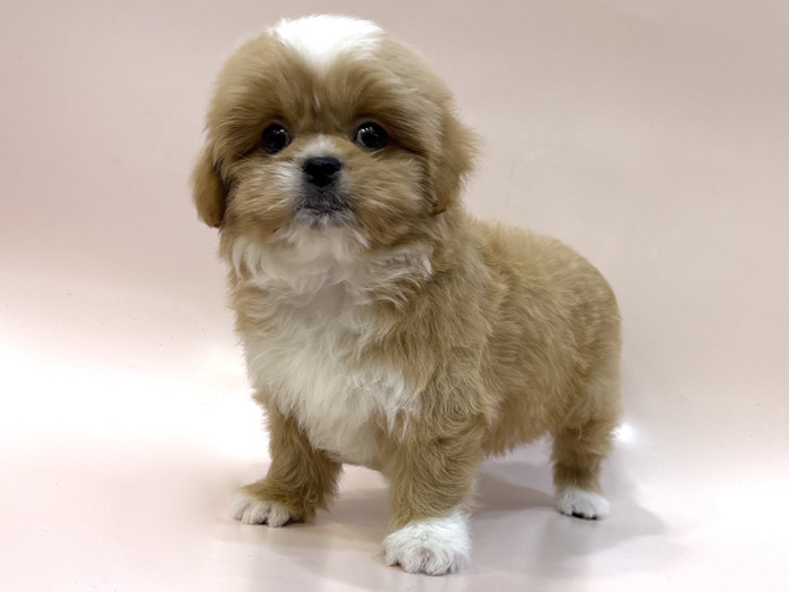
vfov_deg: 53.1
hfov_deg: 67.3
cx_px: 394
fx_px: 593
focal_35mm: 26
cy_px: 296
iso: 64
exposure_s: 1/50
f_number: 1.6
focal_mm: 5.96
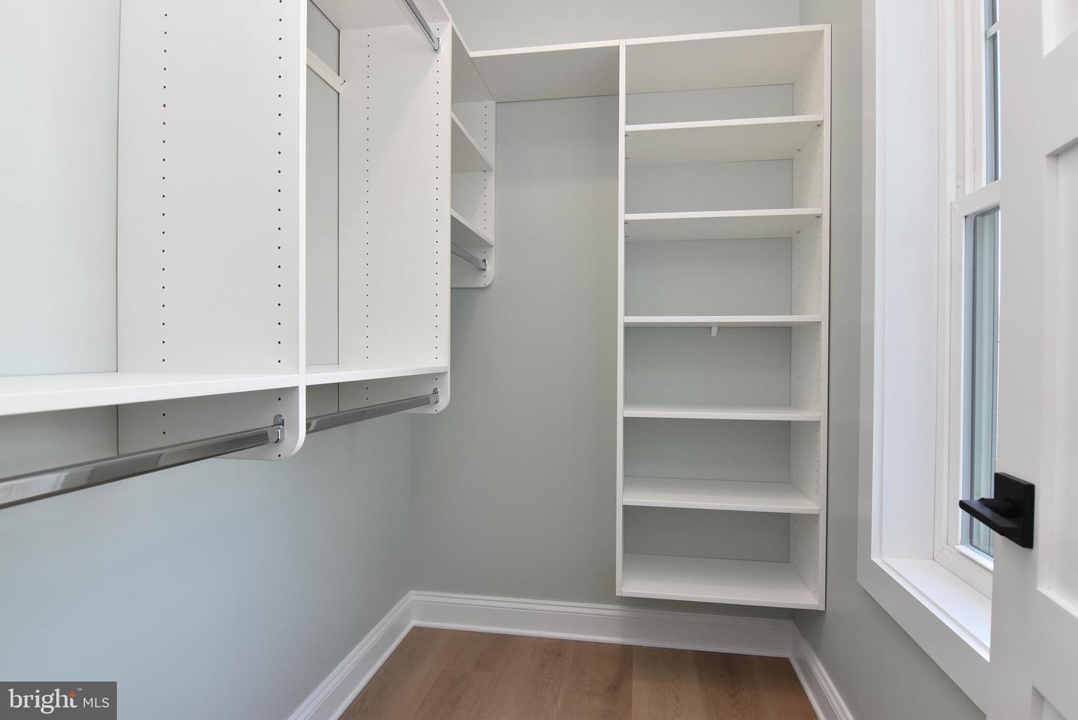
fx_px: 539
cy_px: 360
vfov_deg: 67.5
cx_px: 539
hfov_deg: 90.0
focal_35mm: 18
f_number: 8
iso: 500
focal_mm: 12
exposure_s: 1/80
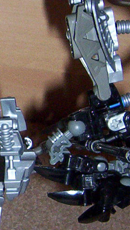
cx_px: -84
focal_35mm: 140
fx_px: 858
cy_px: 62
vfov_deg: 15.3
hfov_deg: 8.4
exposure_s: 1/60
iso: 140
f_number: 3.84
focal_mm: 5.26
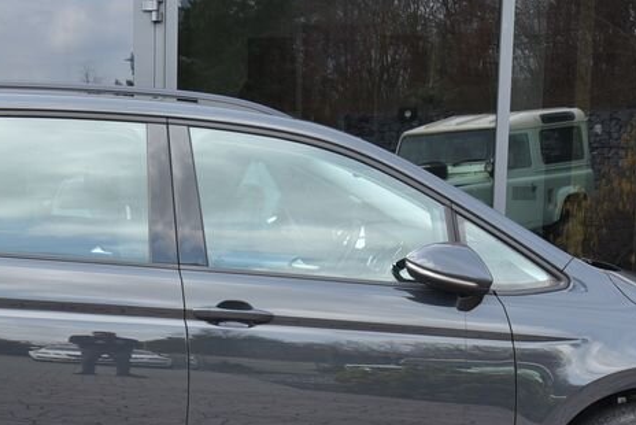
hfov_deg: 20.9
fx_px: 1715
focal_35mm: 97
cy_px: 370
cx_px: 204
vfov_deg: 14.0
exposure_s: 1/160
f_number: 6.3
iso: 500
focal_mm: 44
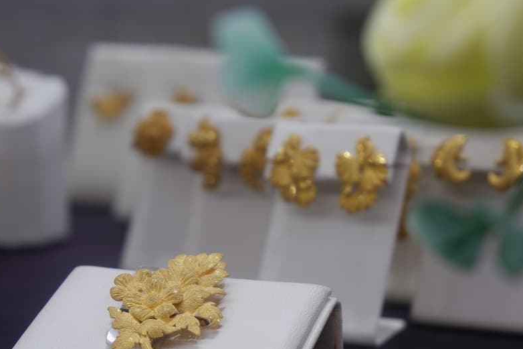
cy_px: 211
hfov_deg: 23.4
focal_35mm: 87
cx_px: 251
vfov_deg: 15.7
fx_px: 1264
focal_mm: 45
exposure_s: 1/100
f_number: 5.6
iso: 250
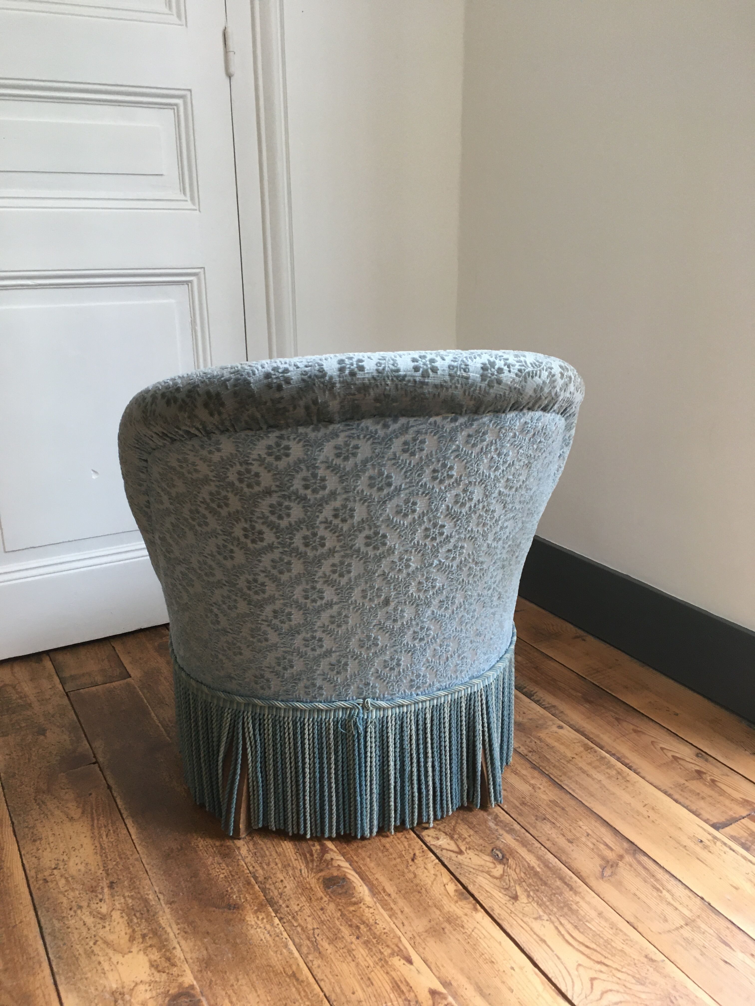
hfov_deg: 48.2
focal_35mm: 29
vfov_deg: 61.7
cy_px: 503
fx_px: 843
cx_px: 378
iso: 125
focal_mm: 4.15
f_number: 2.2
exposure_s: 1/33
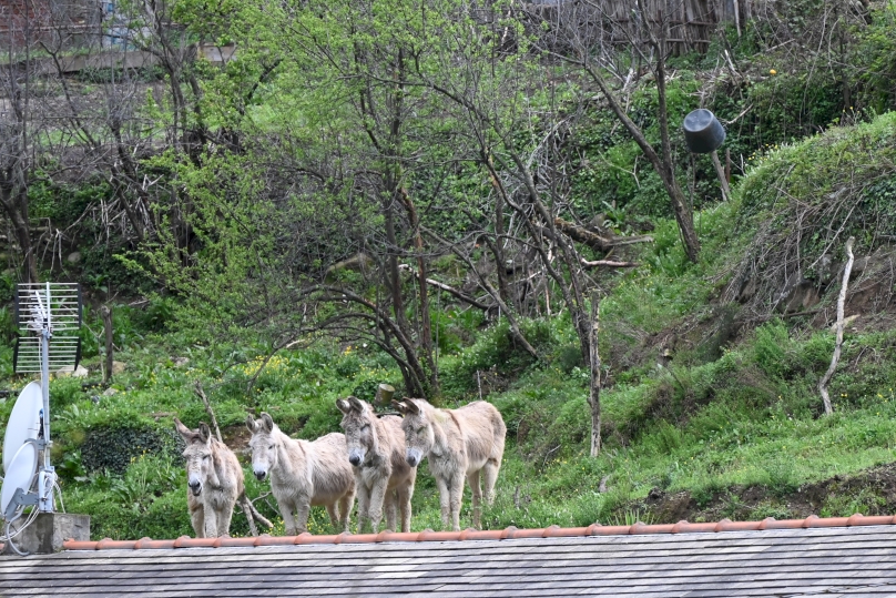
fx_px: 7891
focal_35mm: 317
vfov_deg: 4.3
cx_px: 533
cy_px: 203
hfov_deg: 6.5
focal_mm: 200
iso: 800
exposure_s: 1/250
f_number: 6.3
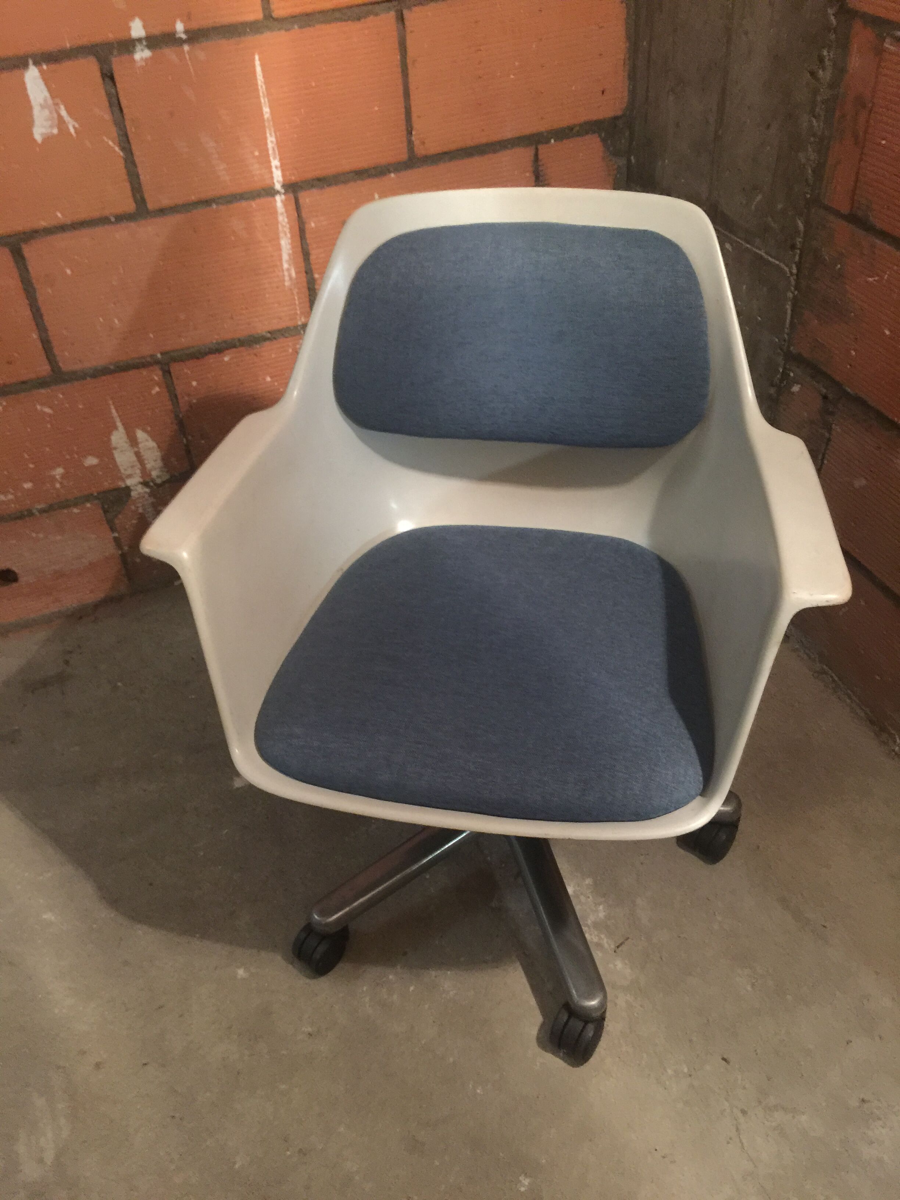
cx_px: 450
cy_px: 600
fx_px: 1005
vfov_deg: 61.7
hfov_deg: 48.2
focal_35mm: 29
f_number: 2.2
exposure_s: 1/4
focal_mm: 4.15
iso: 125
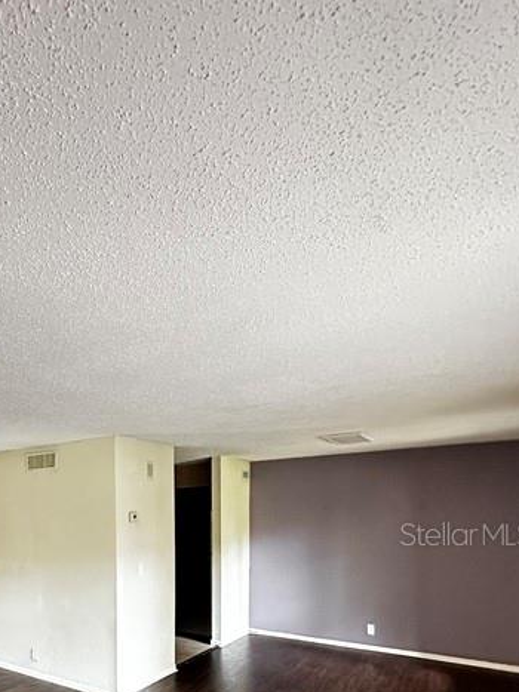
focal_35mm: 24
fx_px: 480
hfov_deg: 52.6
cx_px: 95
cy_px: 533
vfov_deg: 66.3
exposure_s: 1/60
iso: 1000
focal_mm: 2.22
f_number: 2.2
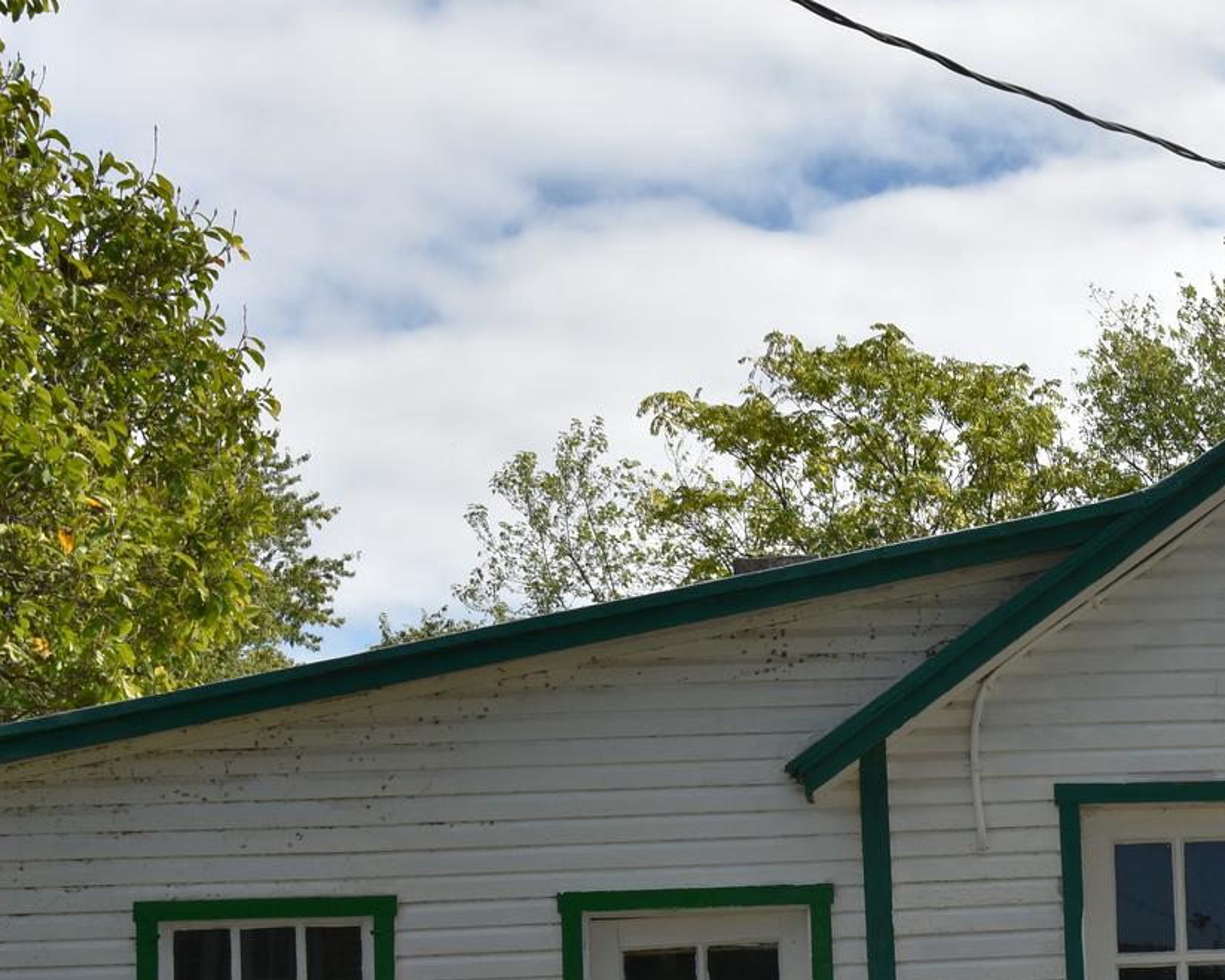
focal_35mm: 77
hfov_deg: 23.7
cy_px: 813
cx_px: 1224
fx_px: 2791
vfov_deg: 19.7
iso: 100
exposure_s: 1/250
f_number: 10
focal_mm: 22
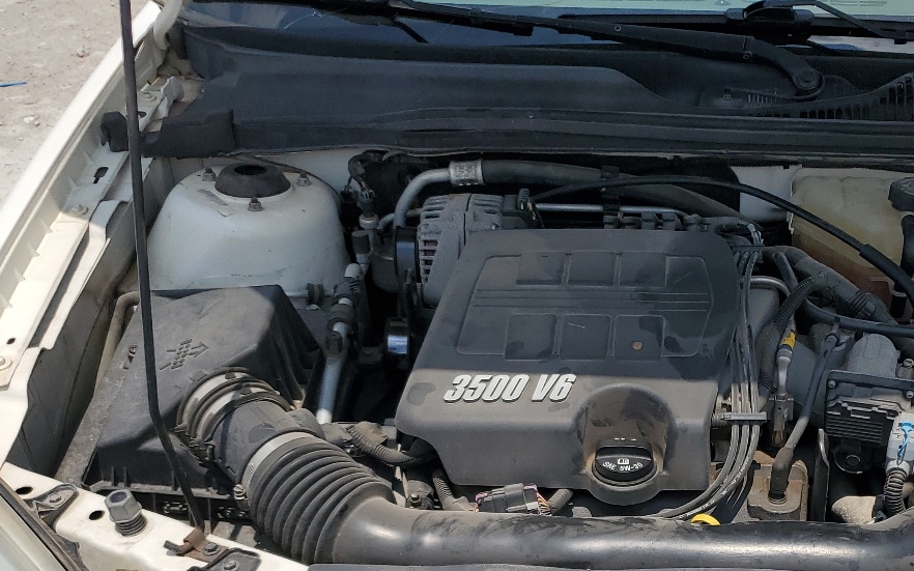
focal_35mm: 50
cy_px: 604
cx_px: 737
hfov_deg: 38.7
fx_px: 1245
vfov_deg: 24.4
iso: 50
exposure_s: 1/10000
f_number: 1.5
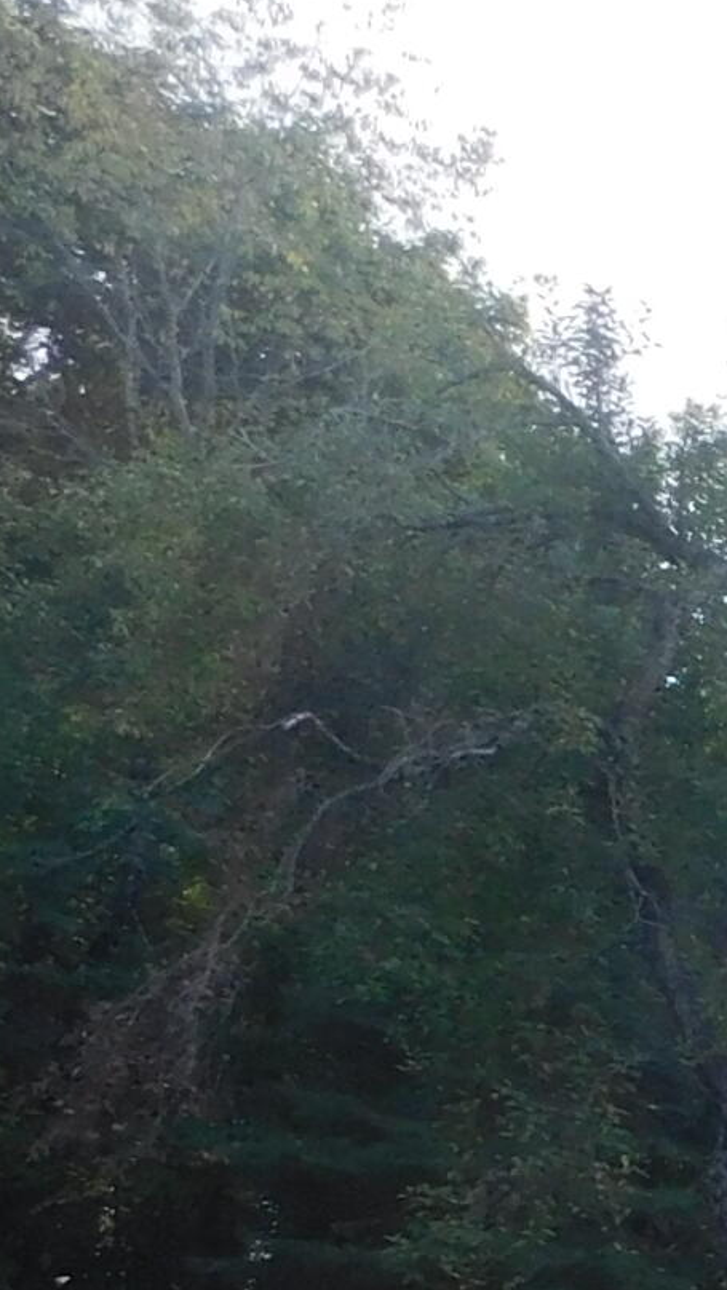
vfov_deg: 21.8
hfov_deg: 9.7
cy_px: 1403
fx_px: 3184
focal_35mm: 93
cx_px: 2231
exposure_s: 1/500
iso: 125
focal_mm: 4
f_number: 3
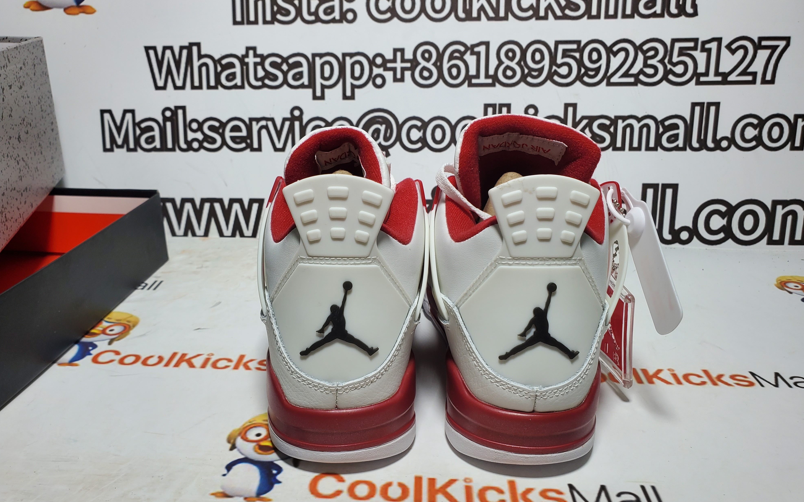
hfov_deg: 66.5
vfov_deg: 44.4
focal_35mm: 28
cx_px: 406
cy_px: 283
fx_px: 613
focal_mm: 4.3
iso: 50
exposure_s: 1/286
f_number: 2.4
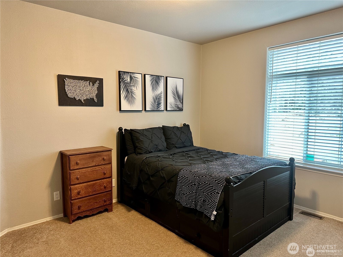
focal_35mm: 24
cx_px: 172
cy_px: 128
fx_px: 238
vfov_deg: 56.8
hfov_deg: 71.6
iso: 250
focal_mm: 6.86
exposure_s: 1/60
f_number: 1.78
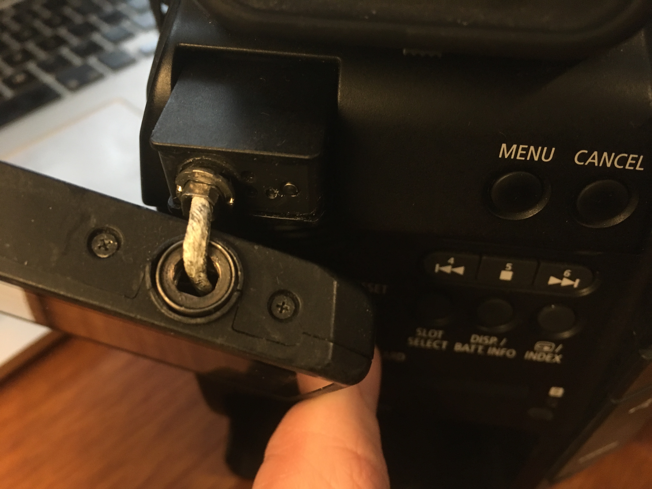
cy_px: 244
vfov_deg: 48.2
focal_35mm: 29
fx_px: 546
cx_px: 326
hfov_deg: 61.7
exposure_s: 1/33
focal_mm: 4.15
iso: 160
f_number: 2.2
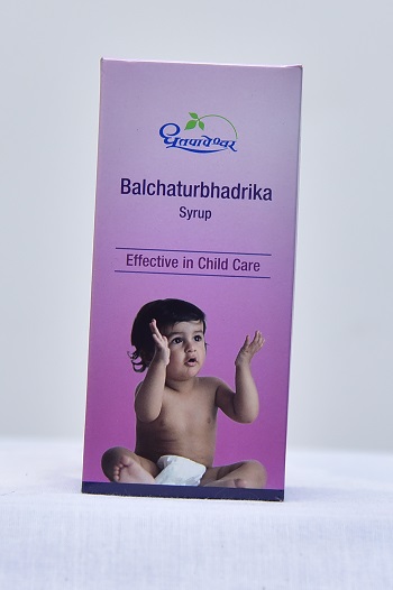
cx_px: 196
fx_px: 1082
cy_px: 295
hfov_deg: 20.6
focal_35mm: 66
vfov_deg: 30.5
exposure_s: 1/125
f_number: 4
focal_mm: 66
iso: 1250
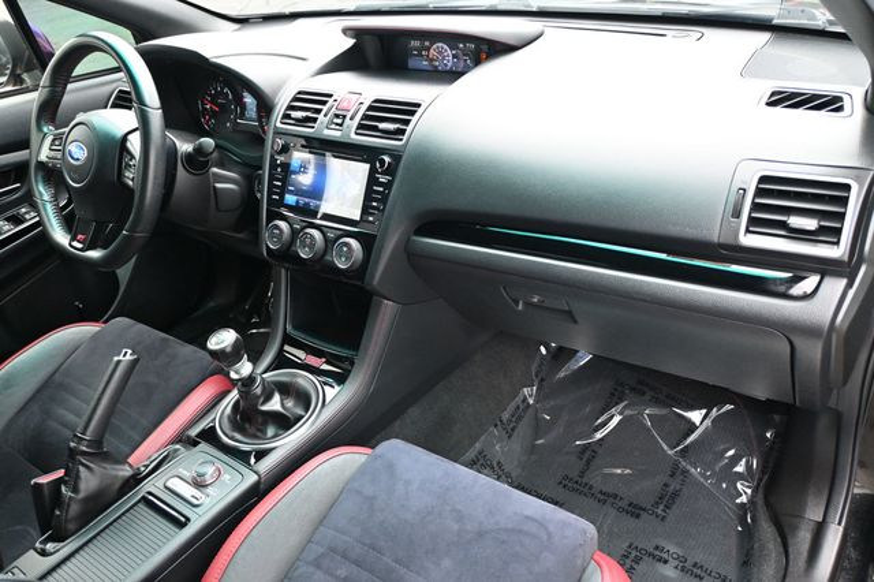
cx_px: 437
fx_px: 728
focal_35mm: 30
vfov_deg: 43.6
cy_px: 291
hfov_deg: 62.0
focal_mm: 20
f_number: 3.8
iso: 1000
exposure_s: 1/125
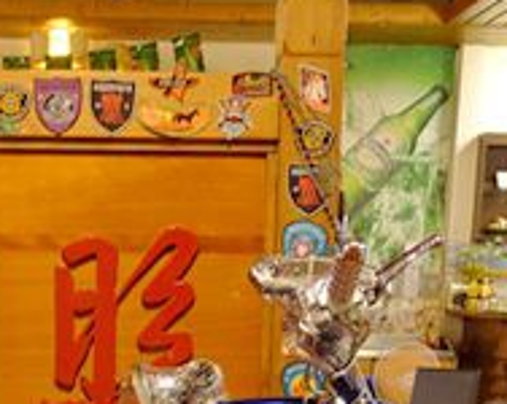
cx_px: 124
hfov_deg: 24.2
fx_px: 1169
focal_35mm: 78
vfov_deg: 17.9
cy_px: 570
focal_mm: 8.8
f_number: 1.8
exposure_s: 1/30
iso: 640
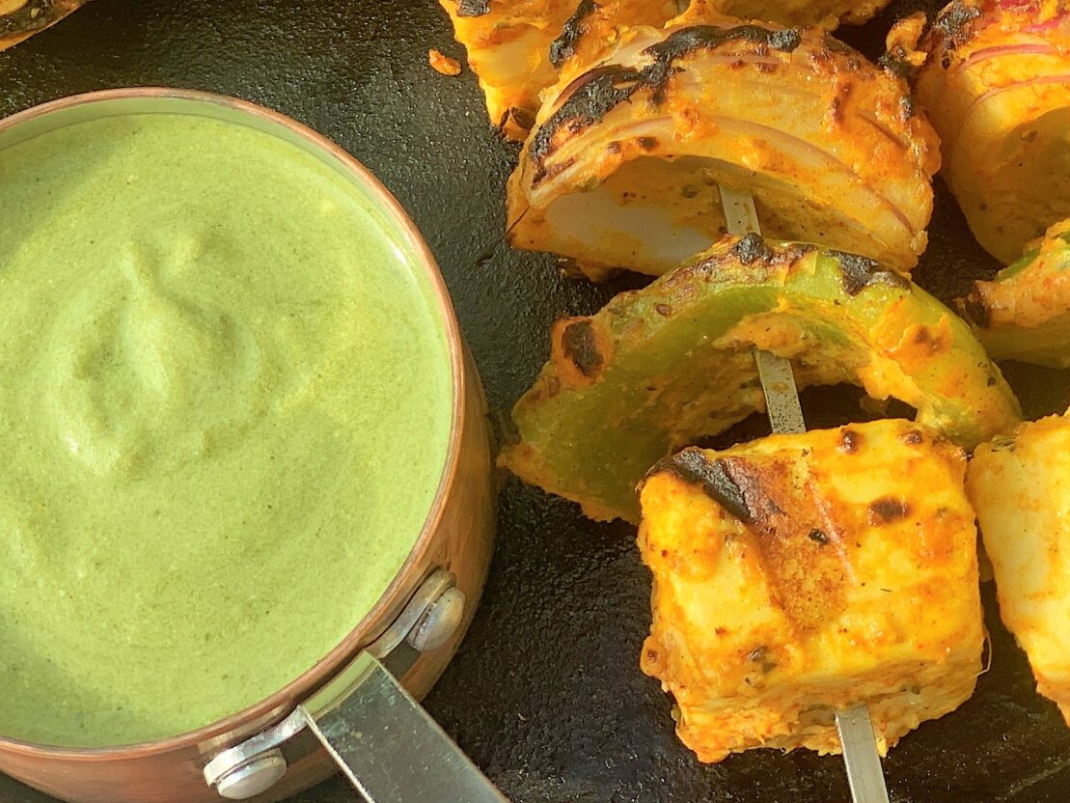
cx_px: 780
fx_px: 3710
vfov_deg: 12.1
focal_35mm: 120
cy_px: -94
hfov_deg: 16.3
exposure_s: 1/280
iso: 16
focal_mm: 6
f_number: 2.4
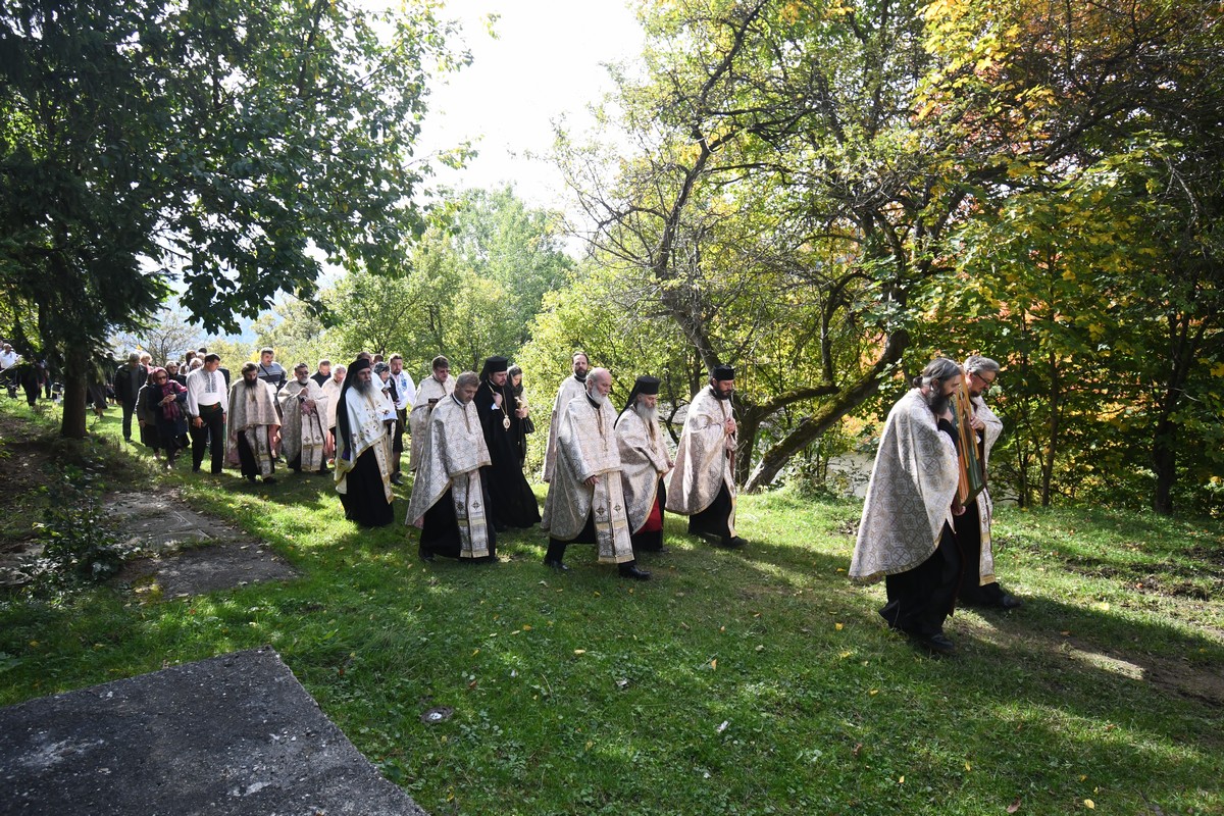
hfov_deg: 81.2
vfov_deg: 59.5
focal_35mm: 21
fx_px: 714
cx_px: 612
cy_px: 408
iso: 800
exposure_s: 1/800
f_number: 5
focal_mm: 14
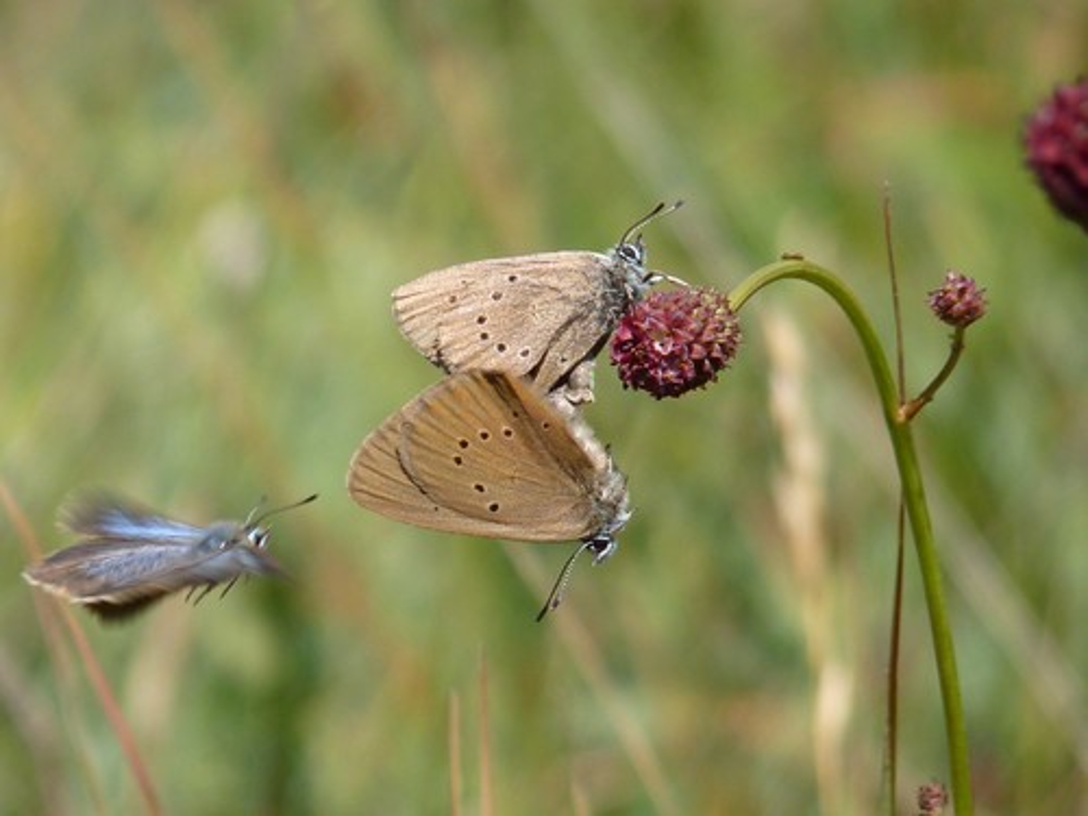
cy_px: 408
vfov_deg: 2.0
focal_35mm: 759
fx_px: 23856
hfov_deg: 2.6
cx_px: 544
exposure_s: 1/800
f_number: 5.6
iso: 160
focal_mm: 86.4
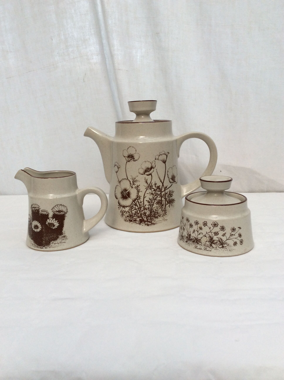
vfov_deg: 56.9
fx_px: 351
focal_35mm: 32
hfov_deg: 44.1
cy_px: 190
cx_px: 142
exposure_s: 1/100
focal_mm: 3.3
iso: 40
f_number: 2.4
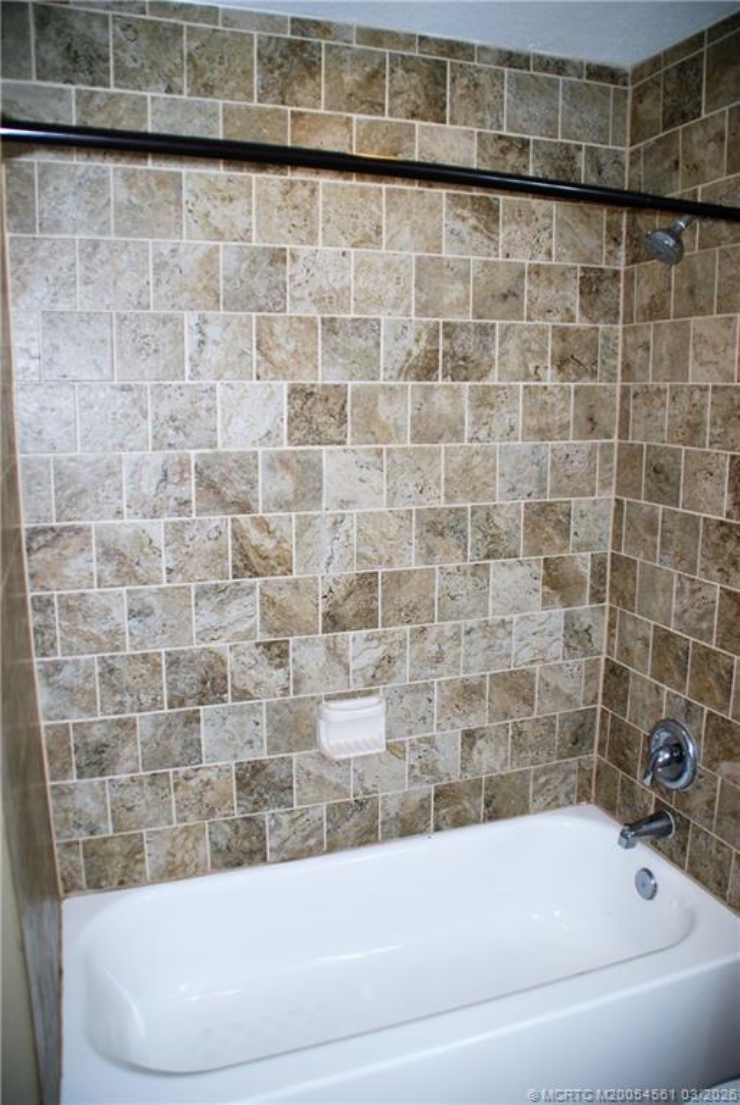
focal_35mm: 27
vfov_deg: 67.3
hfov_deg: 48.0
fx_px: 830
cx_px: 370
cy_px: 552
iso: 200
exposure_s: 1/60
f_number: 3.5
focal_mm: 18
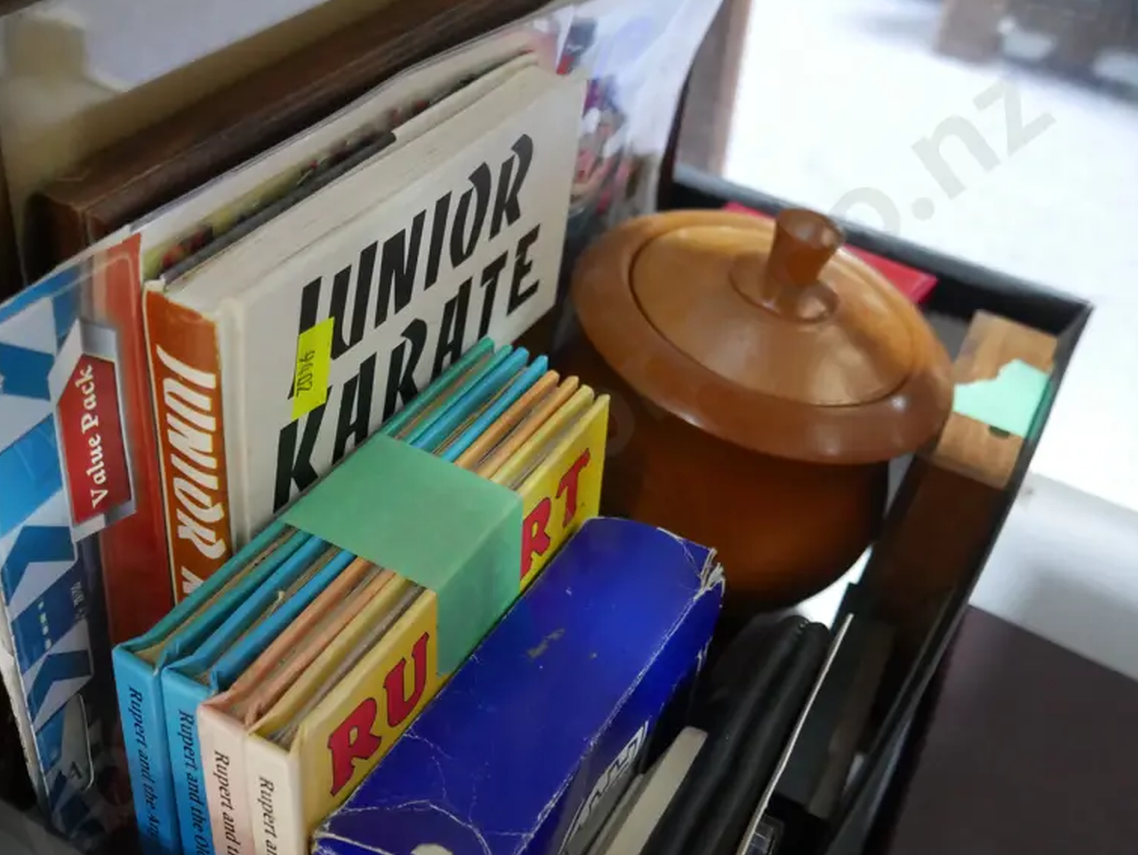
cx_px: 418
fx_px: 1250
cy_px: 557
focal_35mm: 38
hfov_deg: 48.4
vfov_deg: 37.4
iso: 3200
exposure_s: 1/60
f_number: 3.5
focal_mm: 14
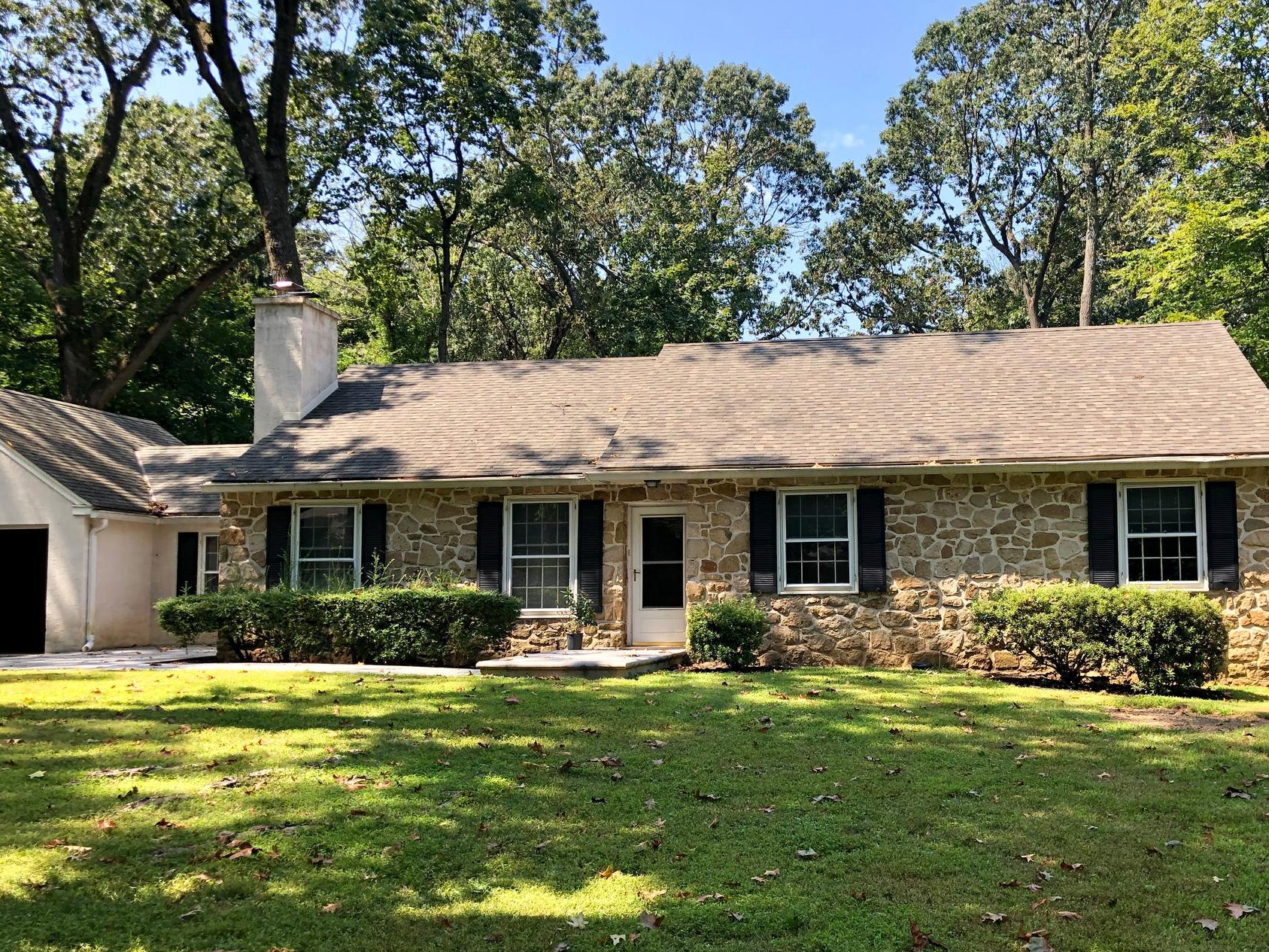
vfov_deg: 41.7
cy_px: 521
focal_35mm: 34
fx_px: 1246
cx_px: 757
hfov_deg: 53.6
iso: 20
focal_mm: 4
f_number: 1.8
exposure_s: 1/457
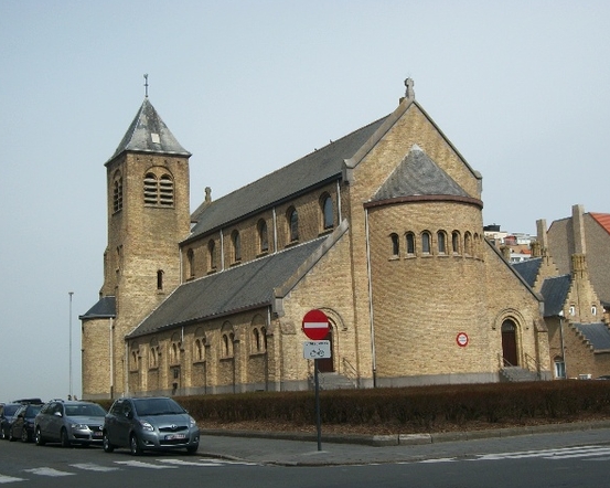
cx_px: 318
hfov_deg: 35.4
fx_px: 957
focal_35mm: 53
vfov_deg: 28.6
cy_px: 244
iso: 80
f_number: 11.2
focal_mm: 8.8
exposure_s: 1/160
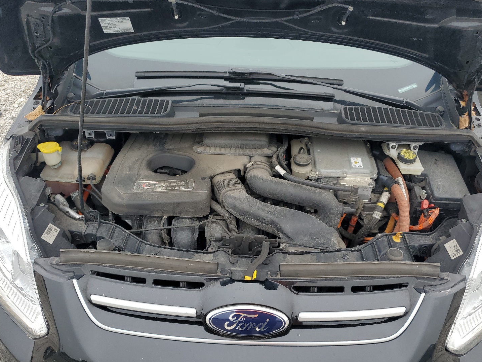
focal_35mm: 29
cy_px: 193
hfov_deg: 61.7
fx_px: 404
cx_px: 240
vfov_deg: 48.2
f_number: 1.5
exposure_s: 1/714
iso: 50
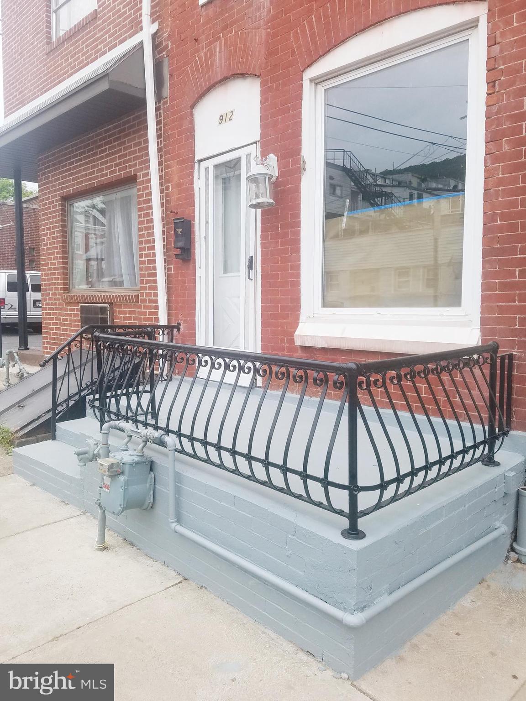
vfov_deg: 67.3
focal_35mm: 26
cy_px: 350
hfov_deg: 53.1
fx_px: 527
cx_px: 263
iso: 50
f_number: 1.7
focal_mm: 4.2
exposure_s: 1/522
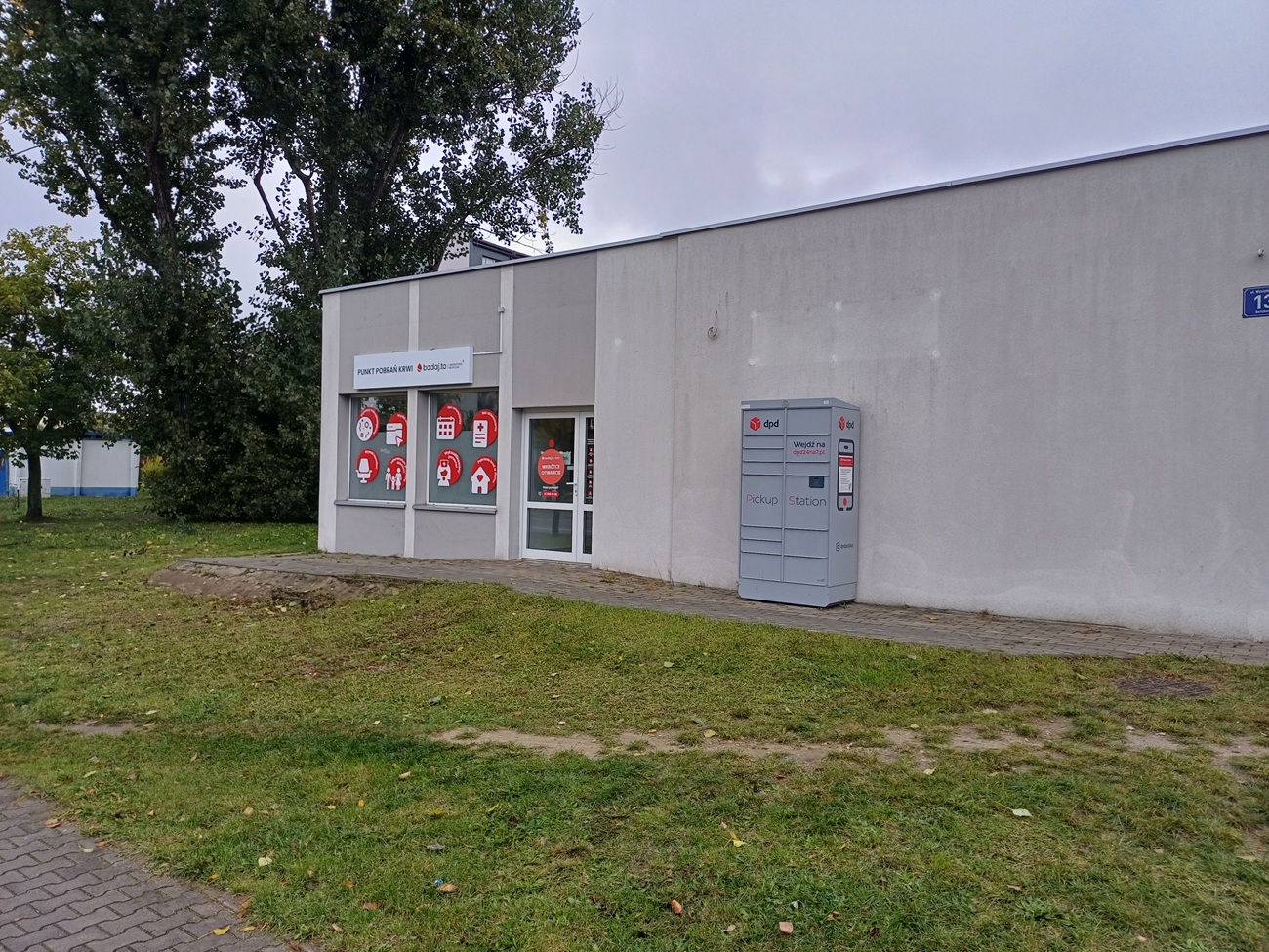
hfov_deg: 69.4
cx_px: 634
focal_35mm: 25
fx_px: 916
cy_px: 476
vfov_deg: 54.9
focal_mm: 4.65
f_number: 1.8
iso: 50
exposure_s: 1/274
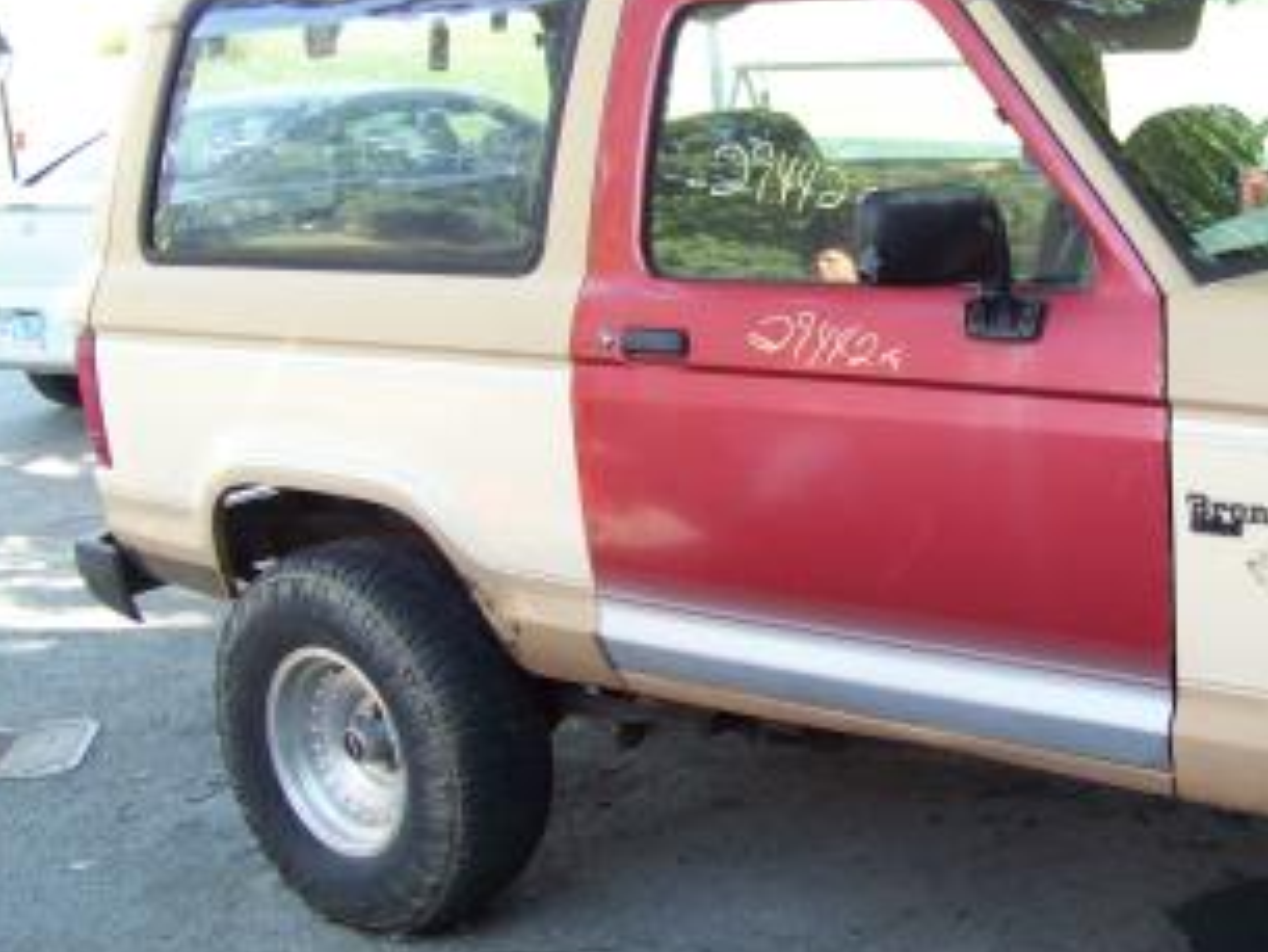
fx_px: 2162
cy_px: 518
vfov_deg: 24.8
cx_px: 985
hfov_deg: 31.9
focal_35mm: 59
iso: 62
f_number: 2.8
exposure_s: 1/50
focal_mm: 5.85
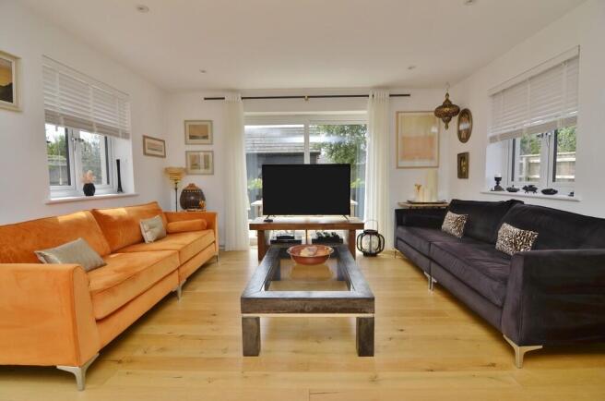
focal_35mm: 16
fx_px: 277
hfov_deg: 95.1
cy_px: 200
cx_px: 302
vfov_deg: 71.8
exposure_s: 1/125
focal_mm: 11
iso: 125
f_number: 5.6
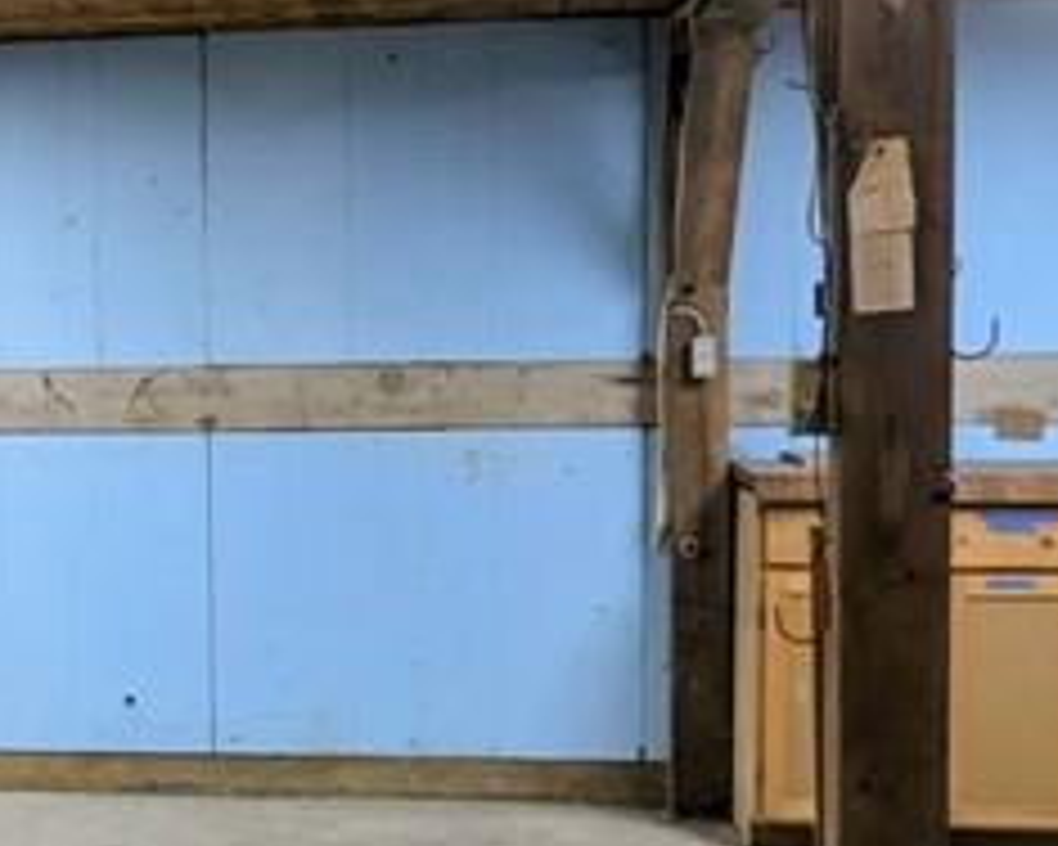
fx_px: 2129
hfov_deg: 27.0
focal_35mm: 68
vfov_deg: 22.4
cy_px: 522
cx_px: 122
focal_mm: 2.22
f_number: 2.2
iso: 160
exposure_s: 1/40.2
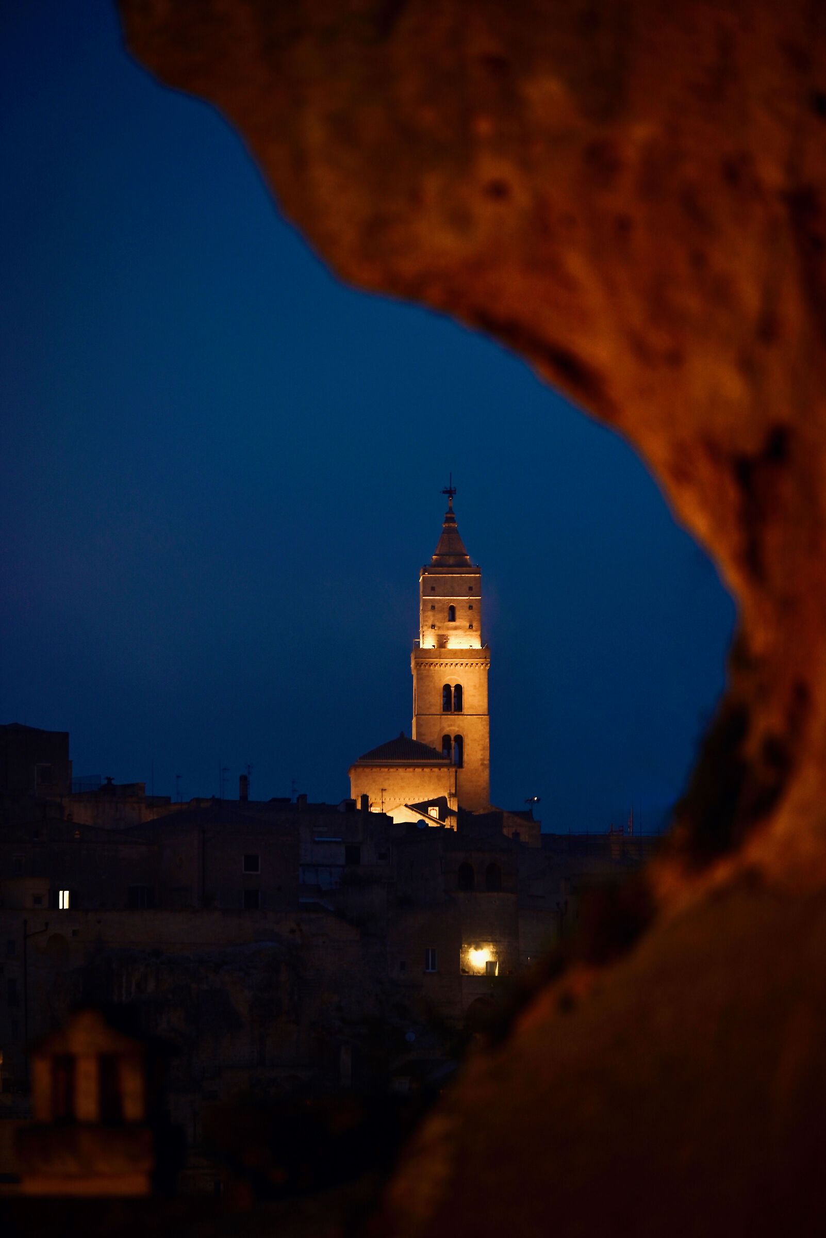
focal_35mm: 150
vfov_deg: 13.7
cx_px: 413
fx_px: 5158
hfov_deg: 9.2
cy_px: 619
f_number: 3.3
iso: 200
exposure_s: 1/8
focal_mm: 150
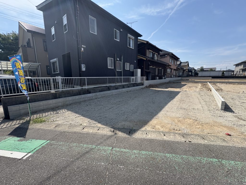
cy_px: 92
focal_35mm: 14
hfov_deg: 102.1
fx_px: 99
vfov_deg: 85.7
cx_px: 123
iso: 50
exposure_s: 1/980
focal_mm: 2.22
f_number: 2.2
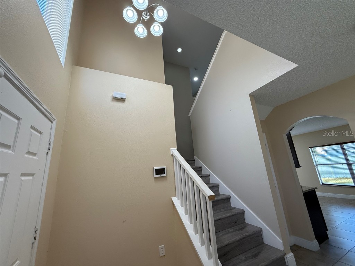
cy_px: 133
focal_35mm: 14
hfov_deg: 102.1
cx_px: 178
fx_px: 144
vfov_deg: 85.7
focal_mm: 2.22
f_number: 2.2
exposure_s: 1/120
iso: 160
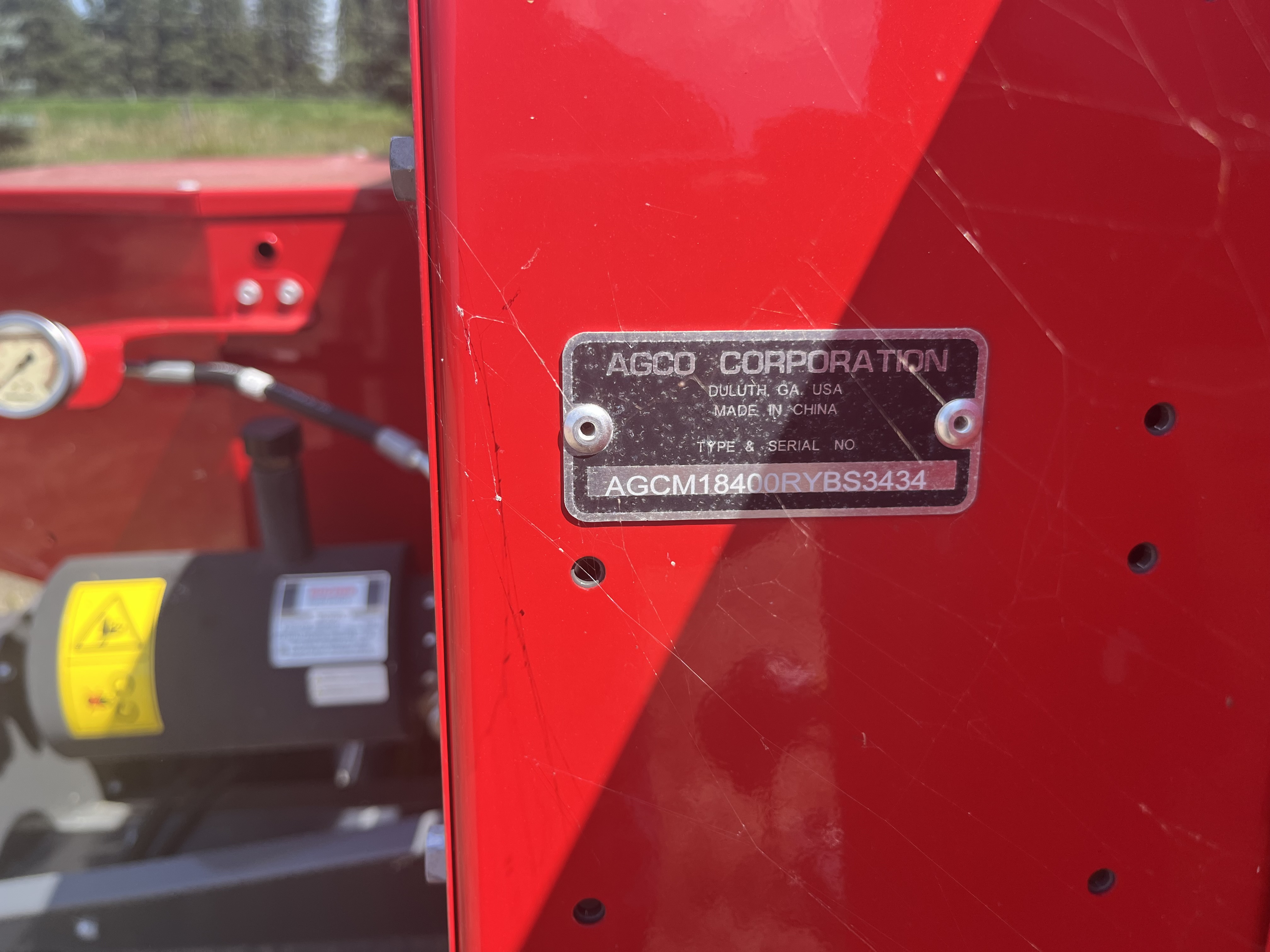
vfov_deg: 53.1
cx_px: 635
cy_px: 476
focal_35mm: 26
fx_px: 954
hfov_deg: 67.3
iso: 50
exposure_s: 1/777
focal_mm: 5.1
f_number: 1.6
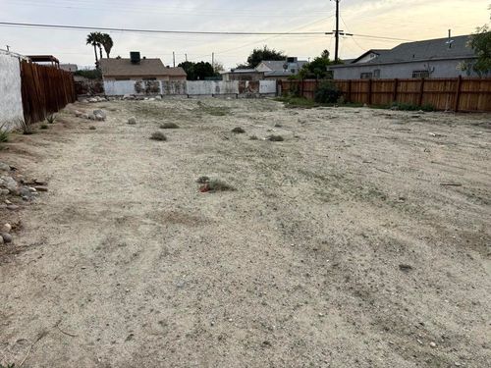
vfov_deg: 53.1
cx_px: 246
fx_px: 369
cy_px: 184
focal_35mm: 26
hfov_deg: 67.3
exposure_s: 1/2105
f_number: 1.6
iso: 50
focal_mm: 5.96
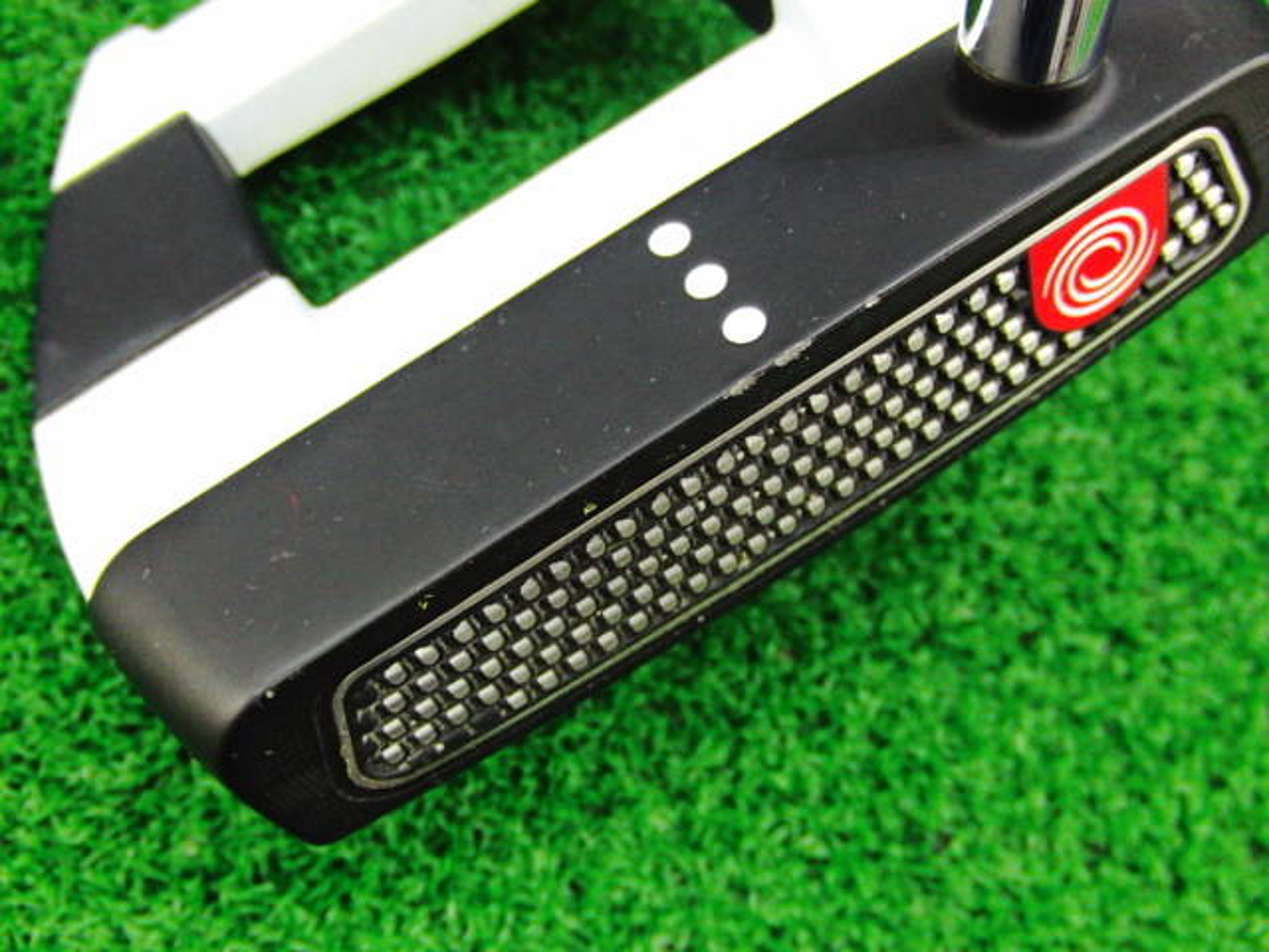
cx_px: 634
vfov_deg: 38.7
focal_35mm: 37
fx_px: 1356
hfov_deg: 50.1
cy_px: 476
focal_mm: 6.42
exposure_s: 1/25
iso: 400
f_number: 3.6
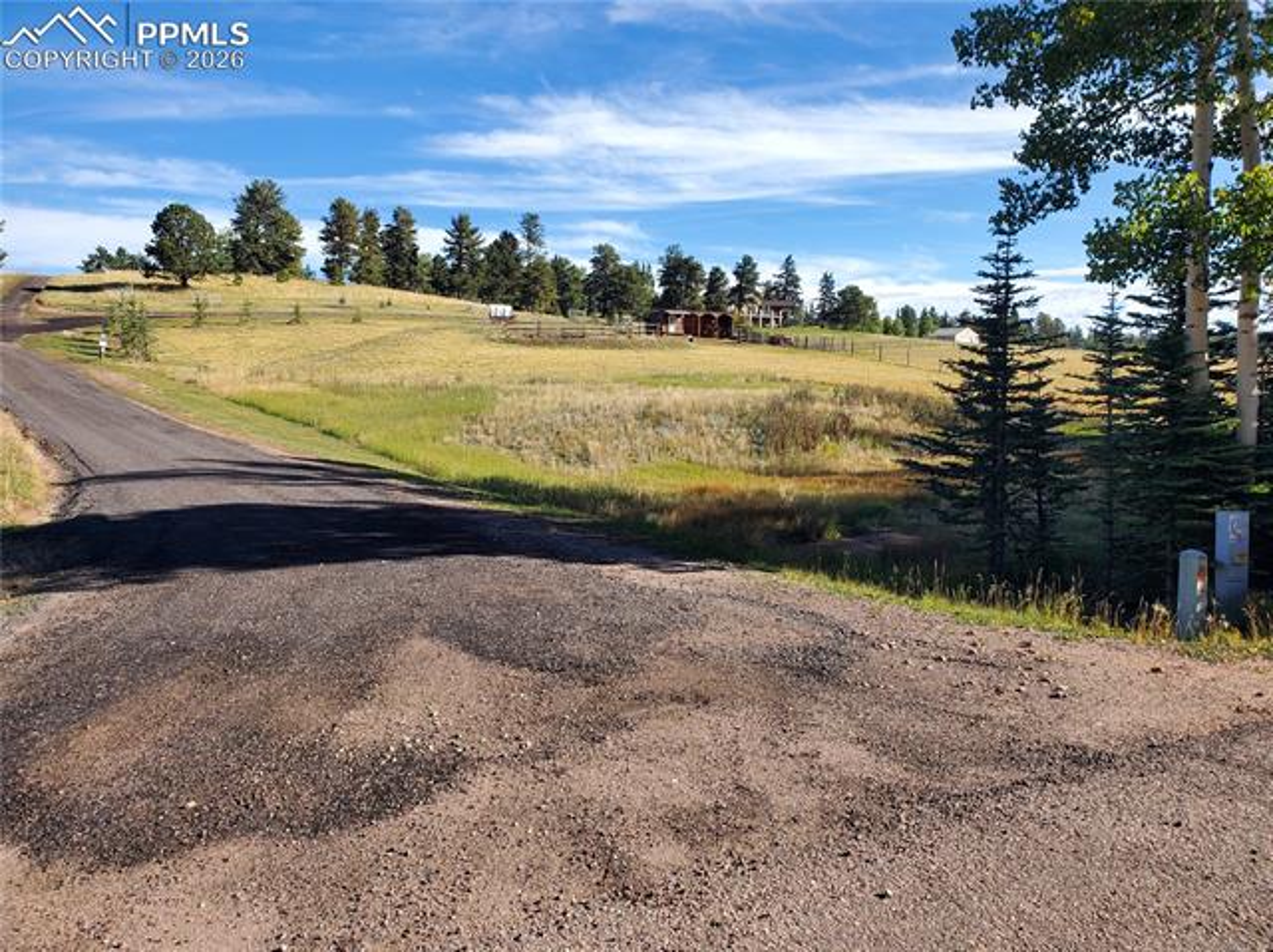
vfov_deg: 53.0
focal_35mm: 26
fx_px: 955
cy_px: 476
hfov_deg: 67.3
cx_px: 636
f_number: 2.4
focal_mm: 4.3
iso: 50
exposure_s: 1/1002
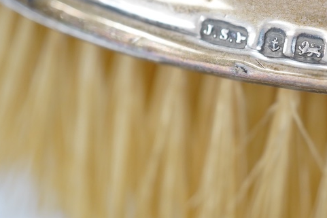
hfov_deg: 21.8
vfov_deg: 14.9
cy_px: 78
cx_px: 277
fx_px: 836
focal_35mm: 92
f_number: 5
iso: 1000
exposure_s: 1/100
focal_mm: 30
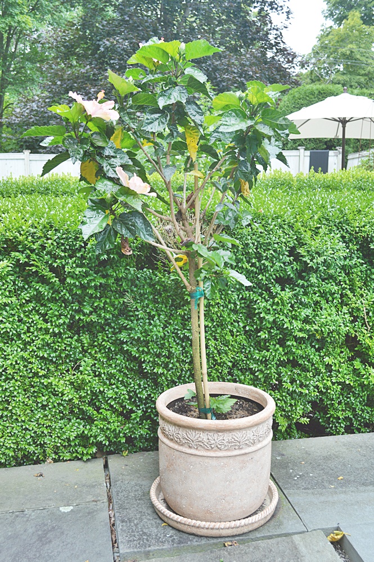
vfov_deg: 49.6
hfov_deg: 34.2
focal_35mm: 39
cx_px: 187
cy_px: 281
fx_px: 609
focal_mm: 26
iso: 200
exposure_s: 1/125
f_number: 5.6
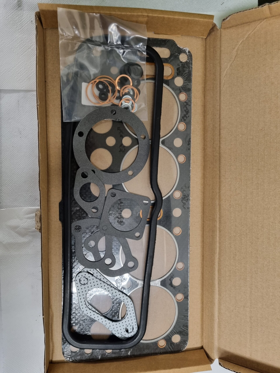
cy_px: 186
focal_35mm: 26
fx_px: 280
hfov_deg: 53.1
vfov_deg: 67.3
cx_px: 140
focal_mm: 5.4
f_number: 1.8
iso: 500
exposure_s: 1/50
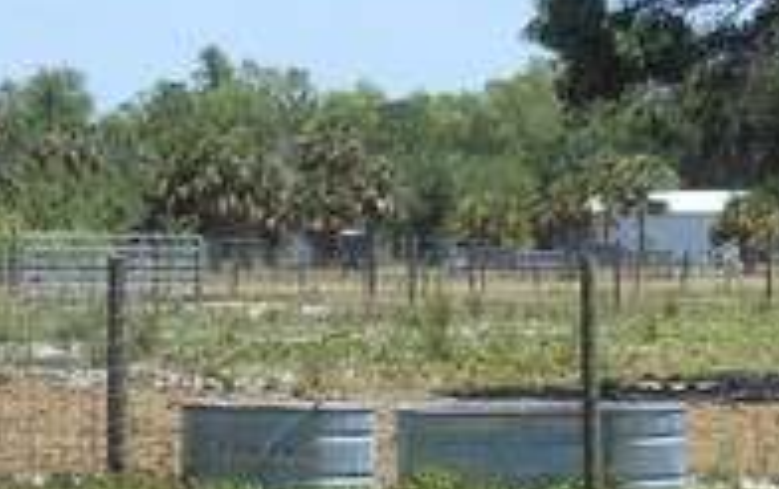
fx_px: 5059
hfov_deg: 8.6
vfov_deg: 5.5
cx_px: 1125
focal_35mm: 238
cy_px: -36
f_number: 3.8
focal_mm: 7.7
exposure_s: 1/640
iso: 80
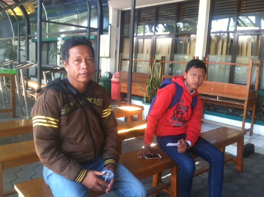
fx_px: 267
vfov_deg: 40.6
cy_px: 98
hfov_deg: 52.7
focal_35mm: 35
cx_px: 132
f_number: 2.8
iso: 80
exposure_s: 1/15
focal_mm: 3.85
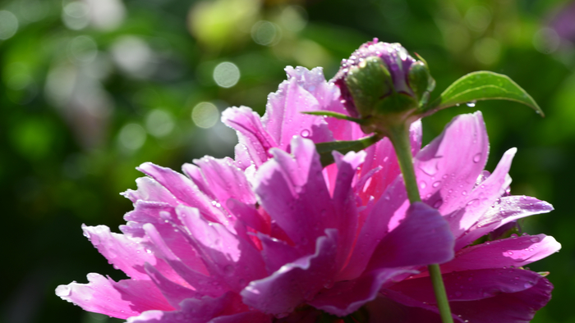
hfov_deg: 3.6
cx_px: 315
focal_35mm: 599
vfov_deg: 2.0
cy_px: 258
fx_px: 9134
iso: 100
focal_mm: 400
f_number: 11
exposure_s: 1/60
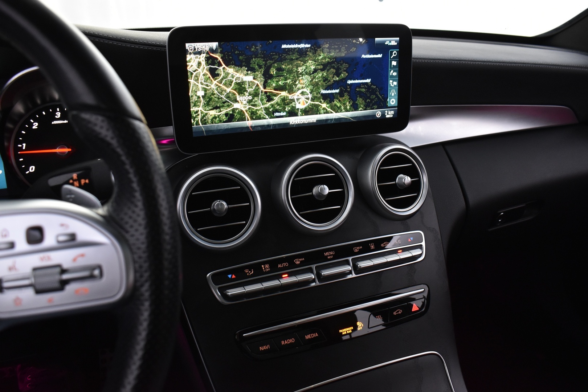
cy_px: 196
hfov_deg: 61.9
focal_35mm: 30
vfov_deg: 43.6
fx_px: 490
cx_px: 294
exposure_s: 1/15
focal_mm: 20
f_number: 5.6
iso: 1250
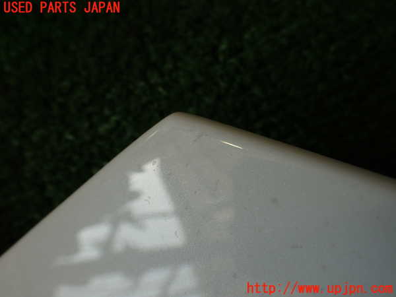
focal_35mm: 32
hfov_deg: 56.8
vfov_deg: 44.2
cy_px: 148
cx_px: 198
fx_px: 366
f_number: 3.2
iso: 100
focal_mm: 5.79
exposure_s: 1/160
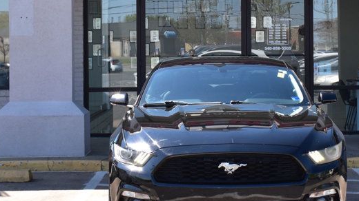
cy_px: 54
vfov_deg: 12.2
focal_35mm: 99
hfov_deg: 21.5
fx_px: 942
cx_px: 214
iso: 400
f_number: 10
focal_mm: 32
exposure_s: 1/250
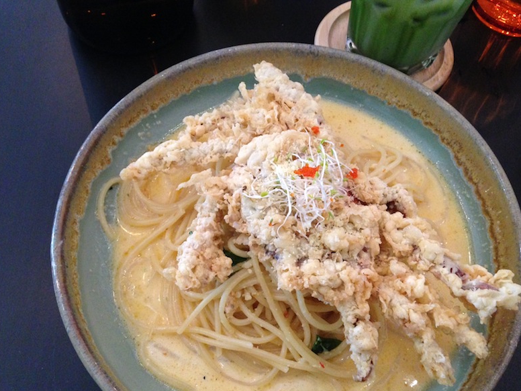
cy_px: 201
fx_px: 512
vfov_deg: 41.8
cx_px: 260
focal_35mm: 34
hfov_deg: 54.0
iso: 400
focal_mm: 4.12
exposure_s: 1/20
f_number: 2.4
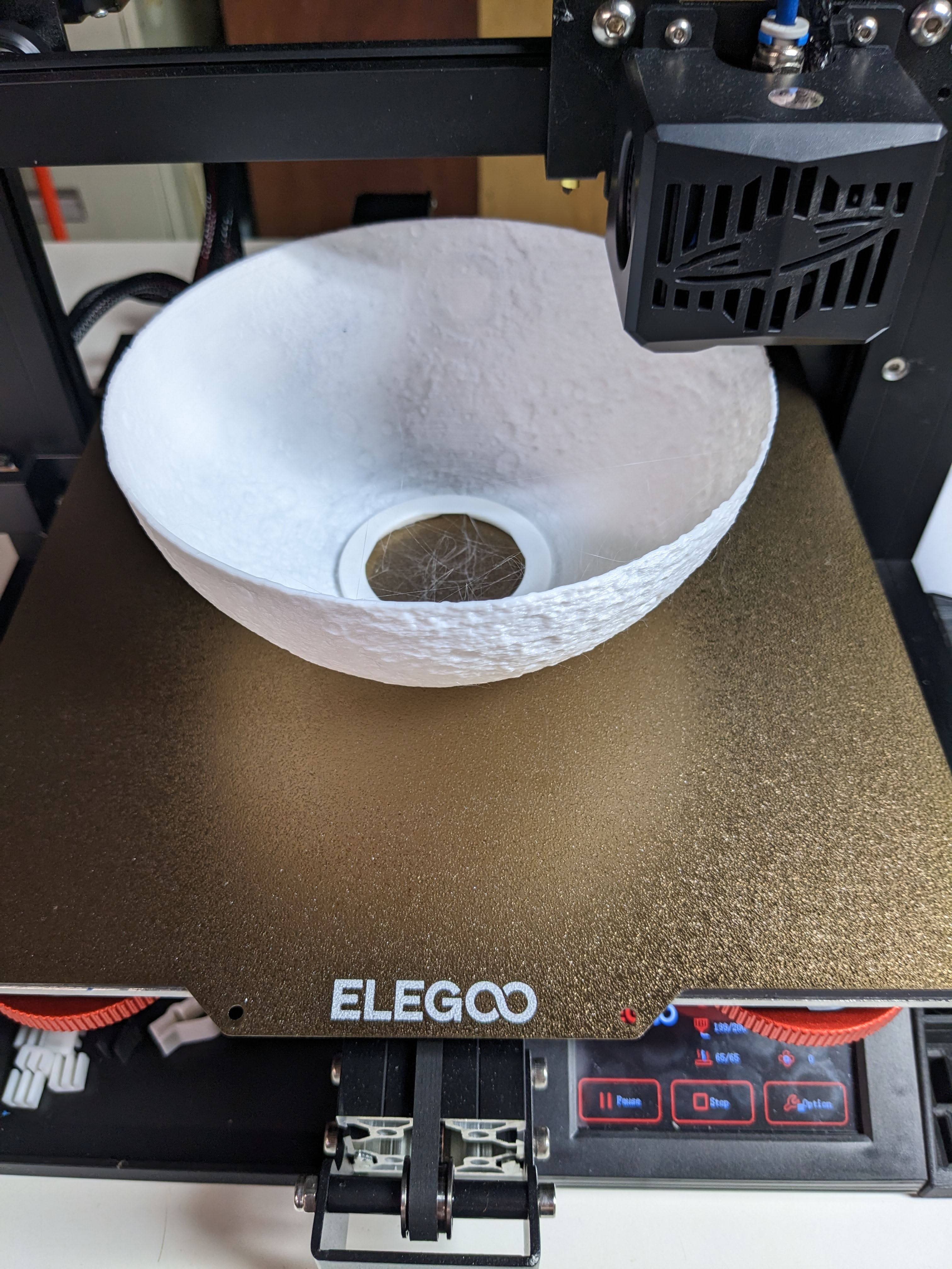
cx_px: 476
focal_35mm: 27
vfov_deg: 65.3
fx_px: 990
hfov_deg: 51.4
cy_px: 634
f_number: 1.73
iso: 65
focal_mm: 4.38
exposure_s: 1/24
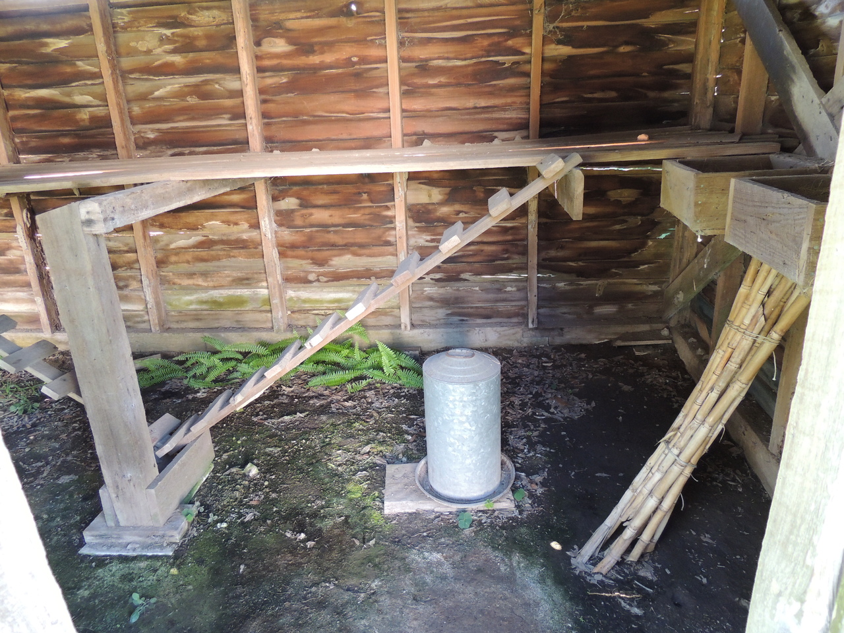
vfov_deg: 56.8
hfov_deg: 71.6
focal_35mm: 24
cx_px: 422
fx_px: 585
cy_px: 316
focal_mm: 4.3
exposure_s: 1/30
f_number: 3
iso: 400
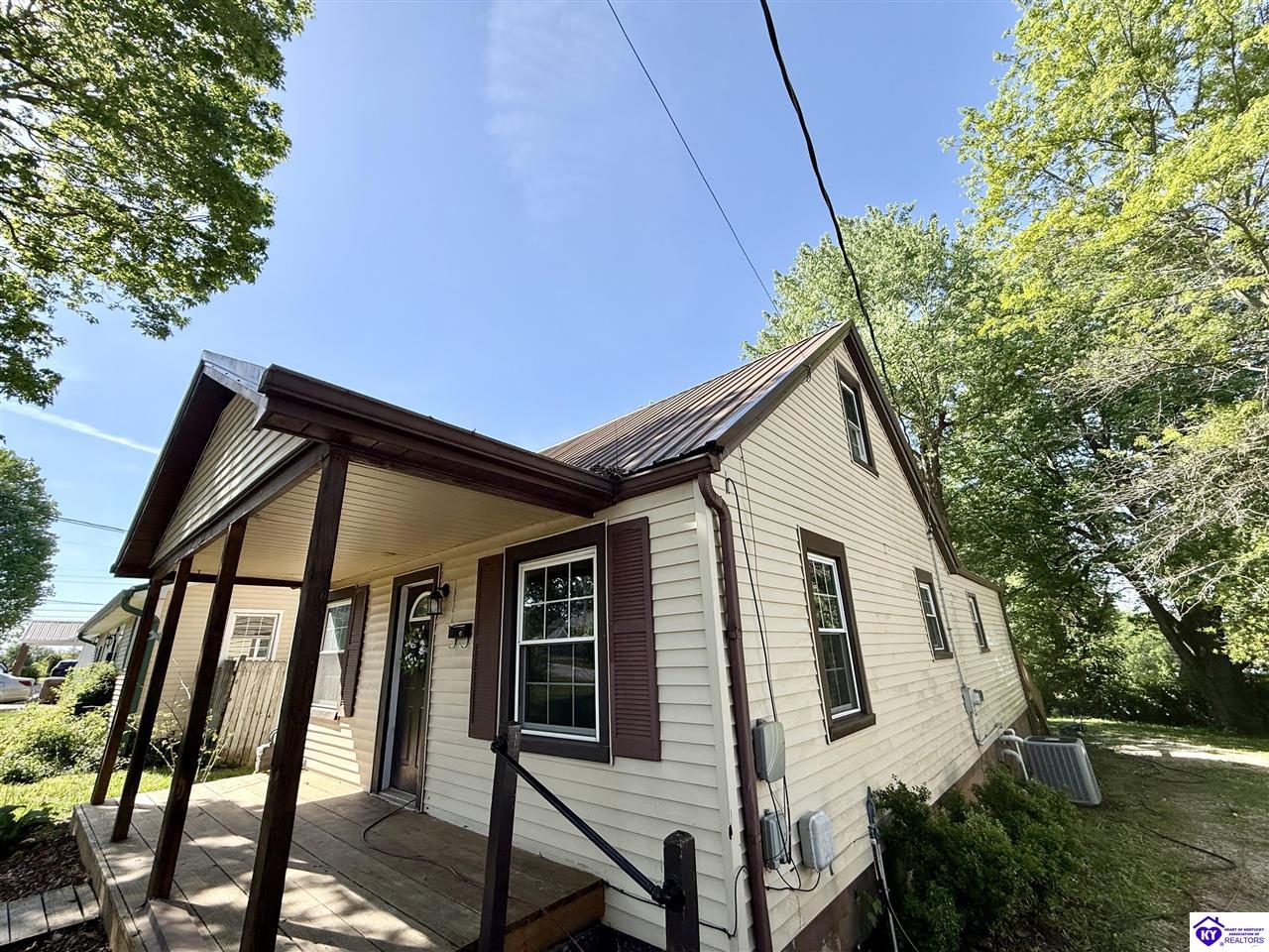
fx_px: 513
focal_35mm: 14
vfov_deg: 85.7
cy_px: 476
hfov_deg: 102.1
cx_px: 634
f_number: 2.2
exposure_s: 1/1087
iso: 50
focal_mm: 2.22
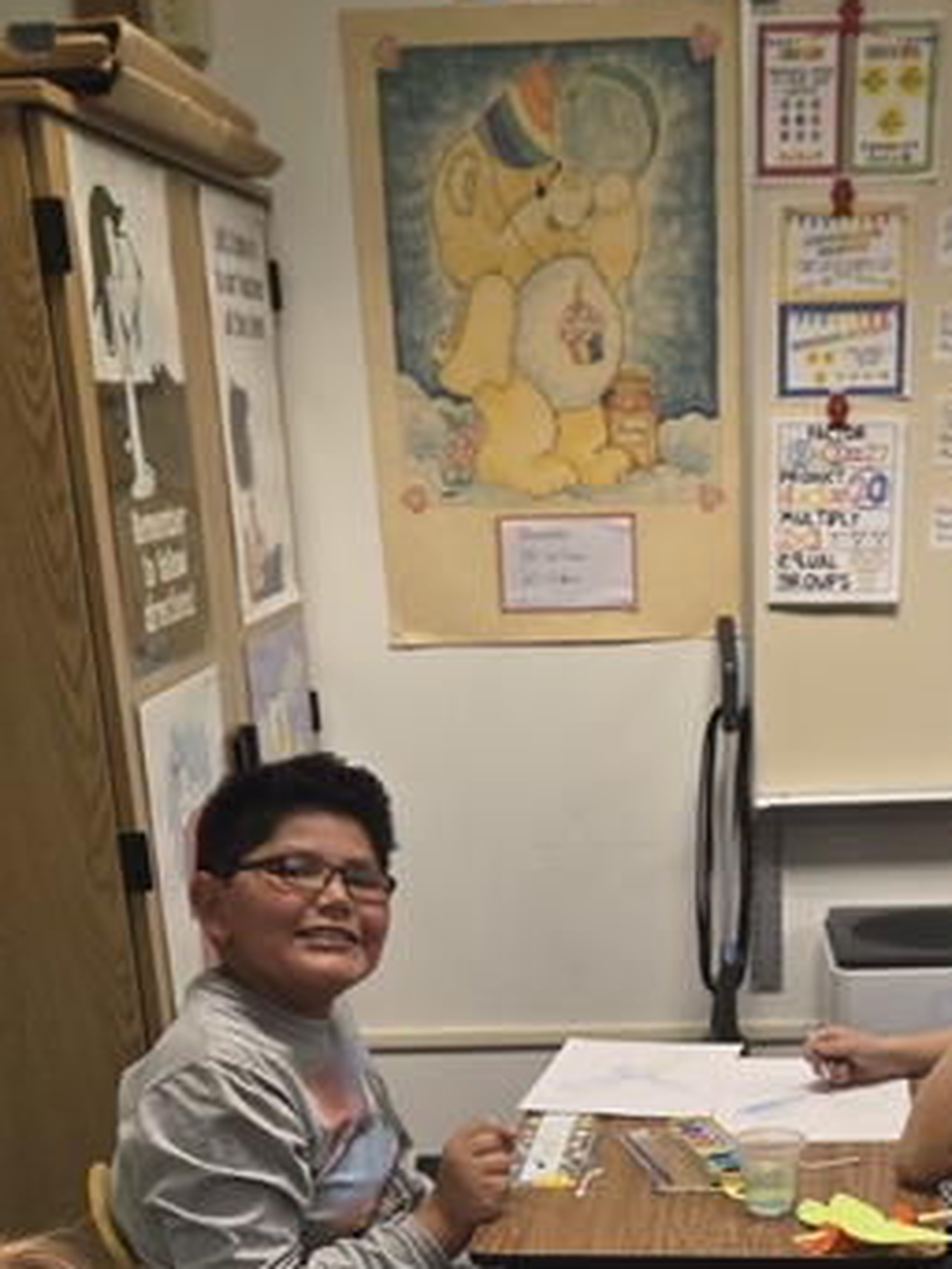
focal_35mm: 54
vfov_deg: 32.7
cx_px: 636
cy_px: 1258
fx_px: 1979
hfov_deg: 26.9
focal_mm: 5.4
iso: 80
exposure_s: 1/60
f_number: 1.8
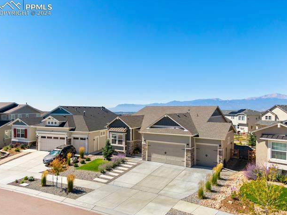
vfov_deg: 54.8
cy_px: 111
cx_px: 143
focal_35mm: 25
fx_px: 207
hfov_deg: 69.4
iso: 100
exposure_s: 1/40
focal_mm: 4.39
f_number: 2.8
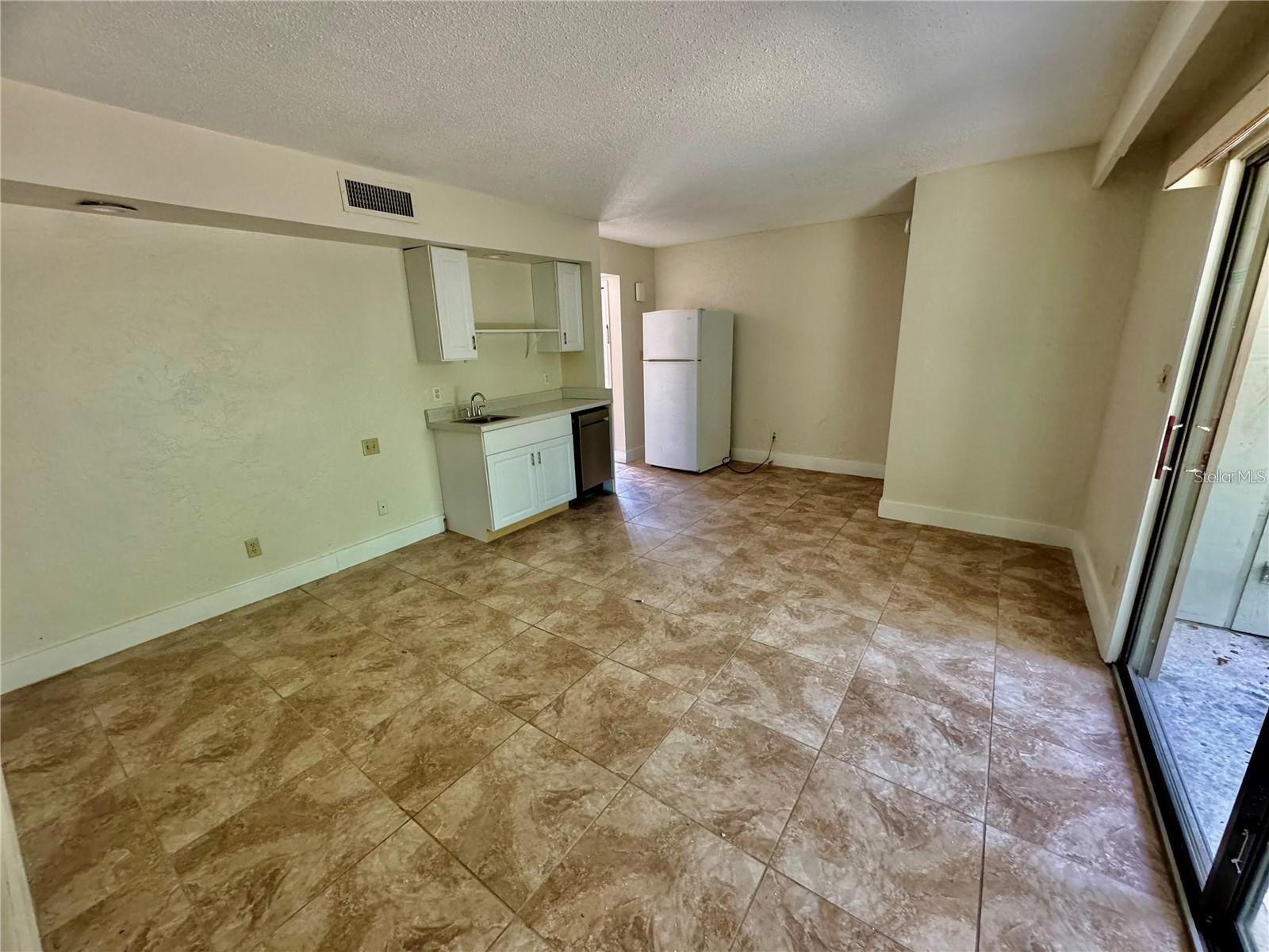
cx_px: 634
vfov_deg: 85.7
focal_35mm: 14
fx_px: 513
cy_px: 476
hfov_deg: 102.1
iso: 320
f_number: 2.2
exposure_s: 1/77
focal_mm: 2.22
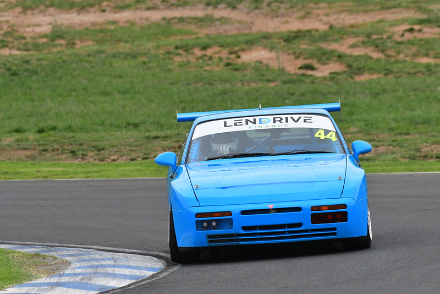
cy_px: 147
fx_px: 9169
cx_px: 220
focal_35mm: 750
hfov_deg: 2.7
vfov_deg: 1.8
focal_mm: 500
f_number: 10
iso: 1600
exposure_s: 1/640
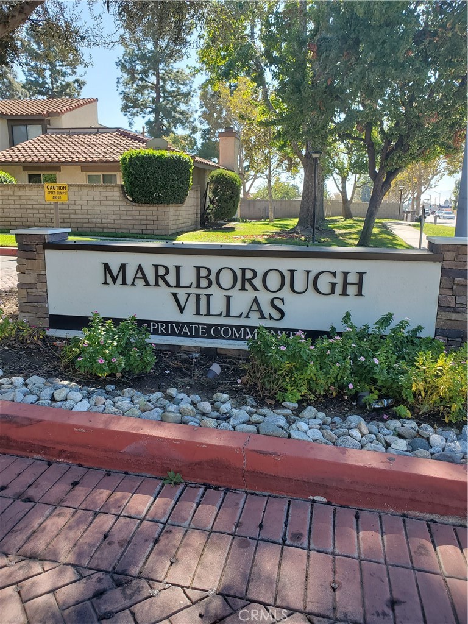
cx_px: 234
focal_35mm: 26
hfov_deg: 53.1
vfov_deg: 67.3
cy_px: 312
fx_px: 469
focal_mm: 4.3
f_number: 2.4
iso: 50
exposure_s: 1/361
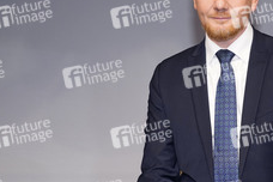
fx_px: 660
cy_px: 104
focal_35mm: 87
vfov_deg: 15.7
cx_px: 229
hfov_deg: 23.0
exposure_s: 1/160
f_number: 5
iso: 2000
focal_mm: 44
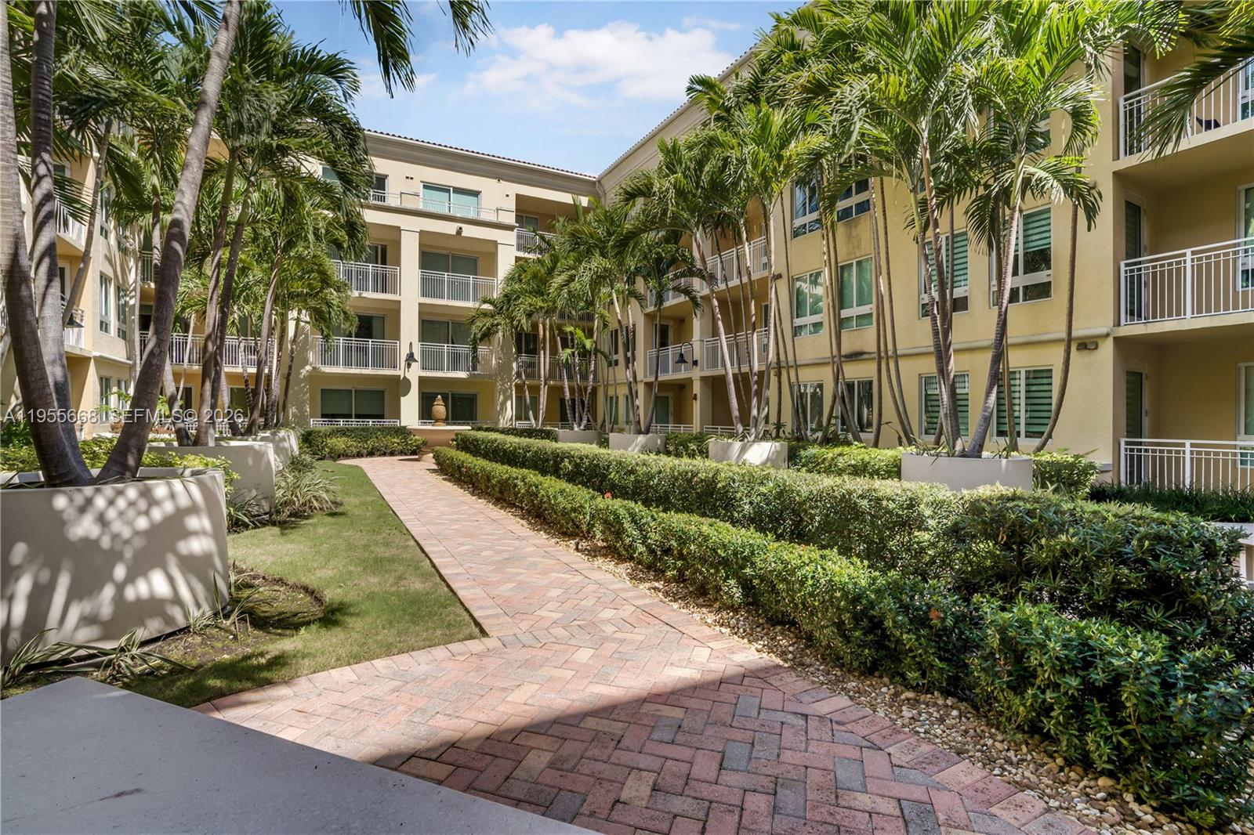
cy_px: 418
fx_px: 557
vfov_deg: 73.7
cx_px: 627
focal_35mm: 16
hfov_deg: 96.7
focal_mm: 16
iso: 100
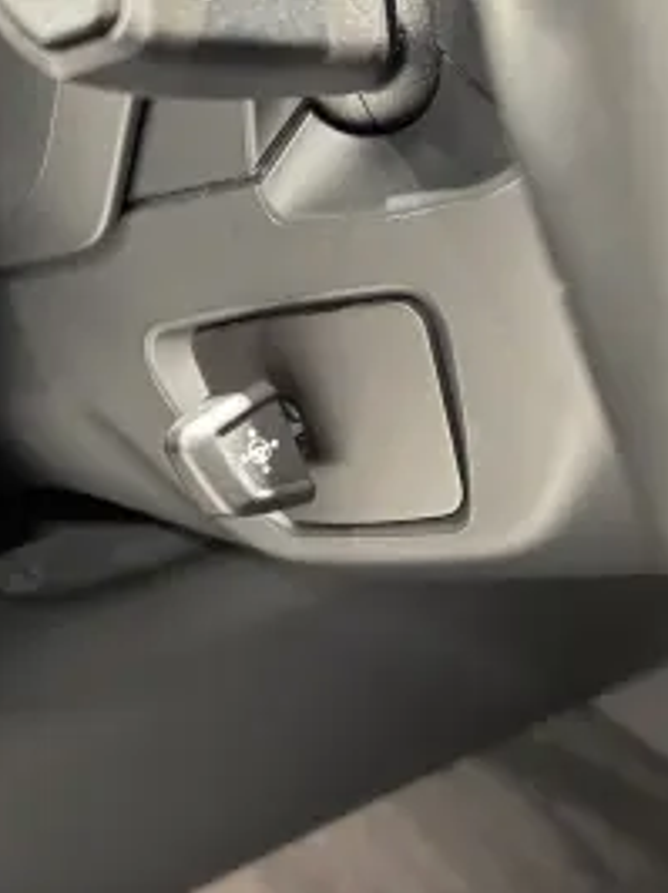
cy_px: 450
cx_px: 211
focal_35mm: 65
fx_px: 1675
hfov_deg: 22.4
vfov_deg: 29.8
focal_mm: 6.76
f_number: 1.78
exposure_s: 1/9
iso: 640
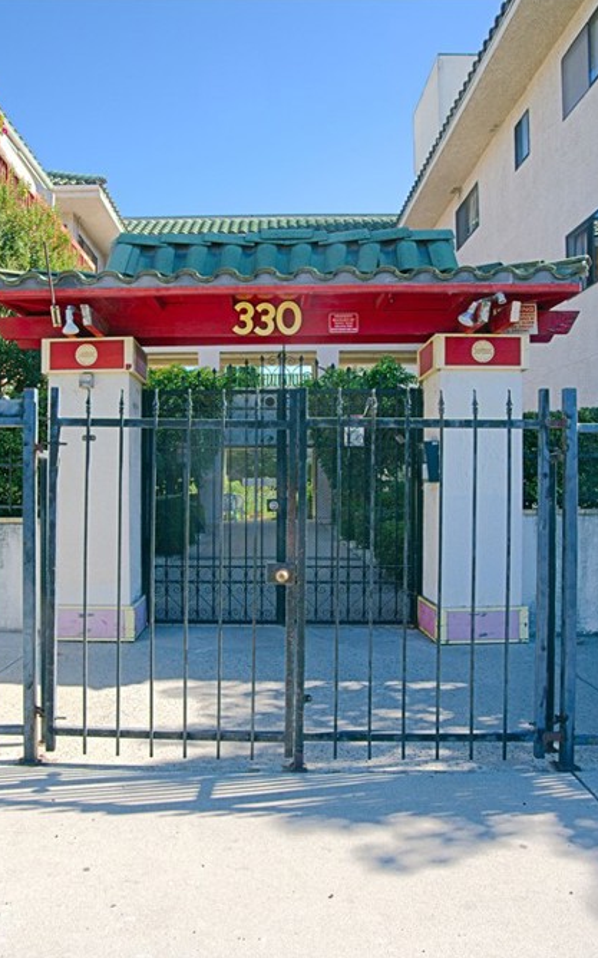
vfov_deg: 72.6
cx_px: 258
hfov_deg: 49.1
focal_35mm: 25
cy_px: 485
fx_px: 652
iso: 100
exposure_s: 1/160
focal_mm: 16
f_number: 6.3
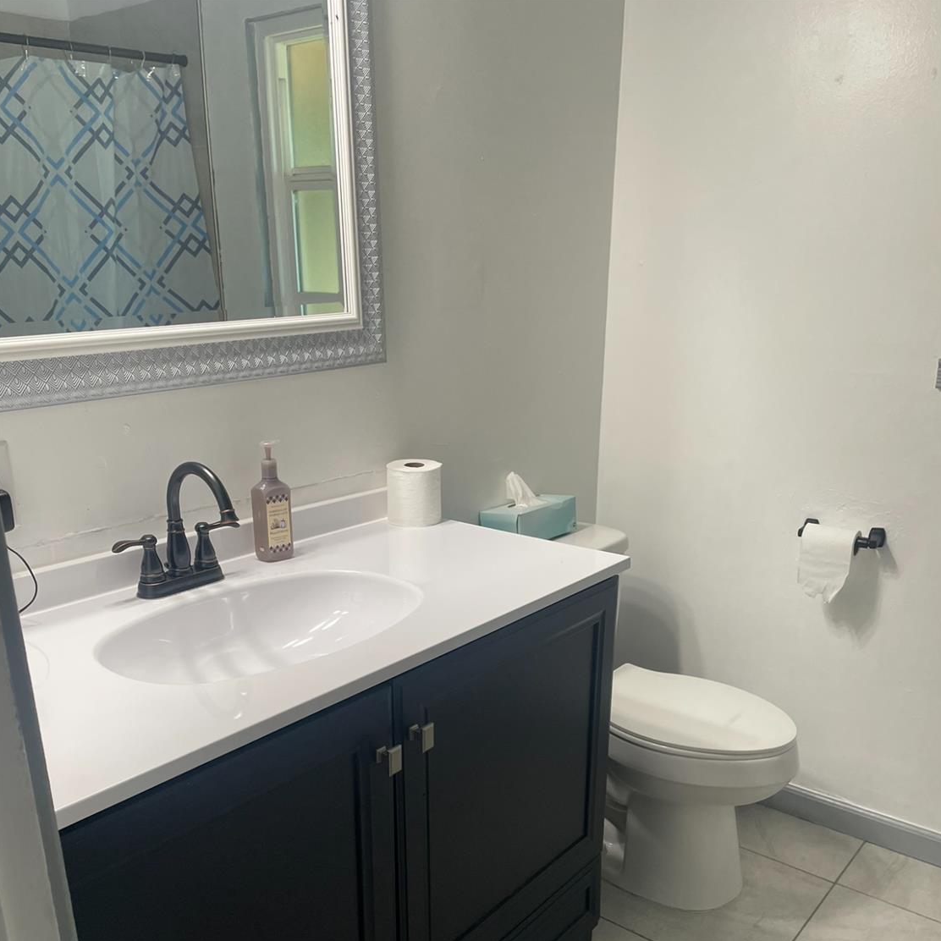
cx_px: 473
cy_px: 630
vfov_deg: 51.5
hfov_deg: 52.5
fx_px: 953
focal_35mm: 31
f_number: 1.6
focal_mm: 4.2
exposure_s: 1/120
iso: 100
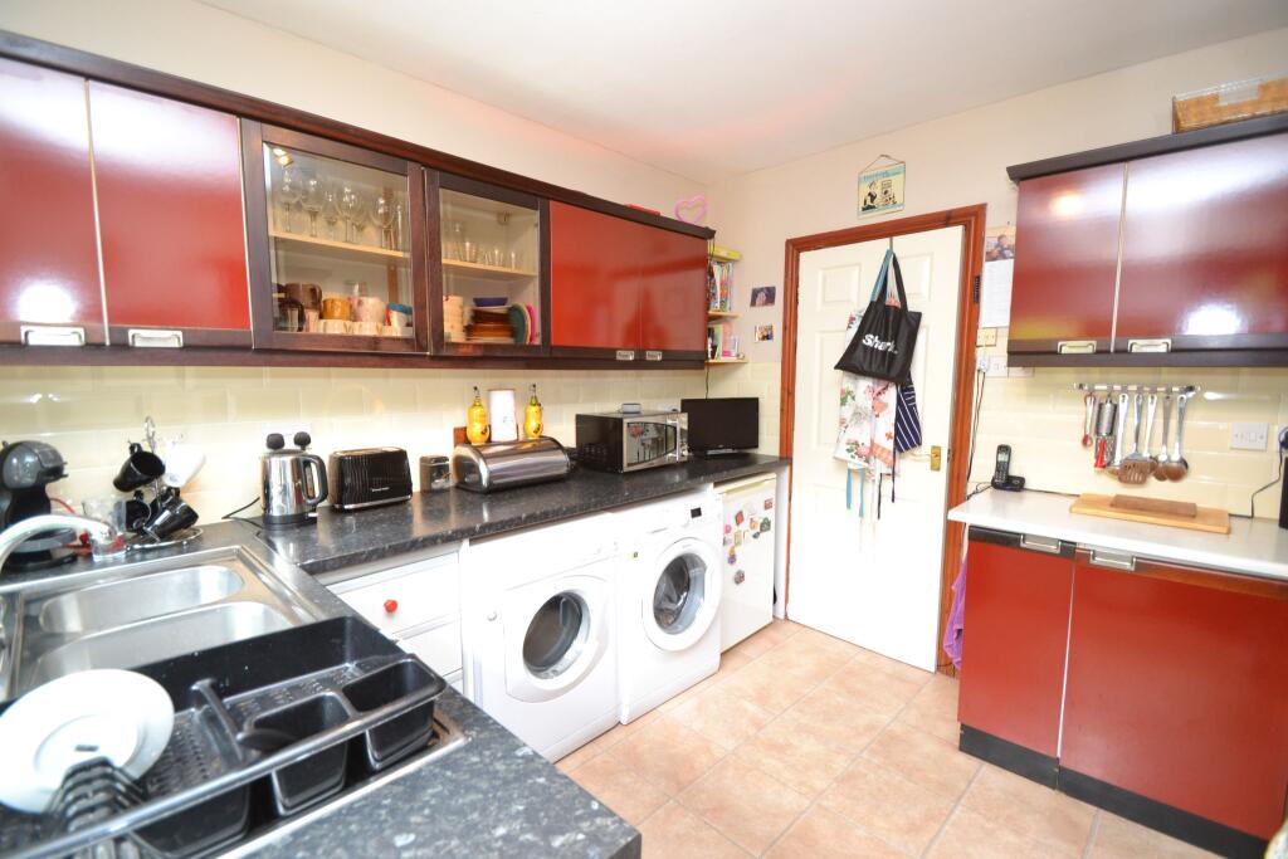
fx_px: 537
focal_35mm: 15
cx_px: 644
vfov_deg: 77.3
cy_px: 430
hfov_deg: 100.4
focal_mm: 10
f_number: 3.5
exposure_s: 1/60
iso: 900
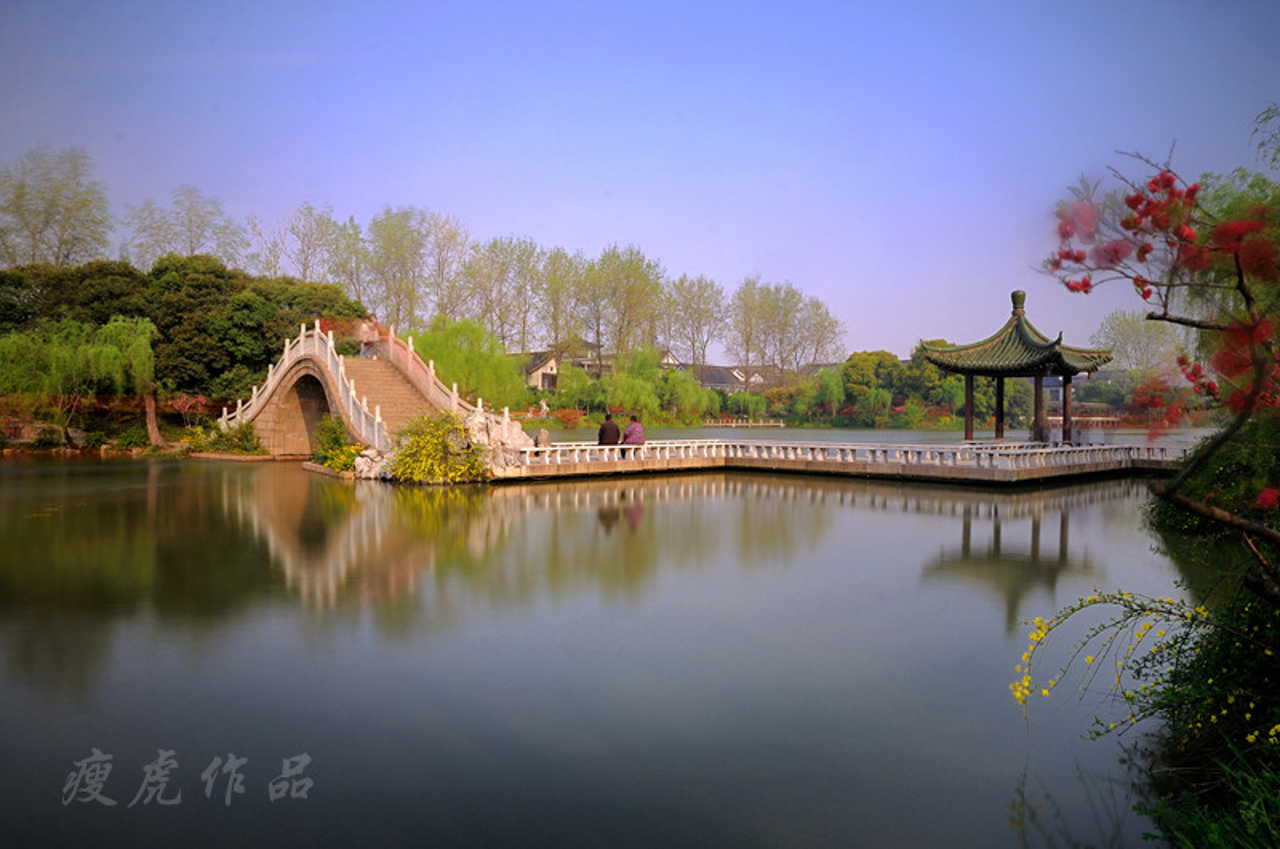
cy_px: 424
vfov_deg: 53.0
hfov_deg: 73.8
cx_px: 640
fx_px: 852
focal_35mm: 24
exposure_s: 20
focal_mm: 16
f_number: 16
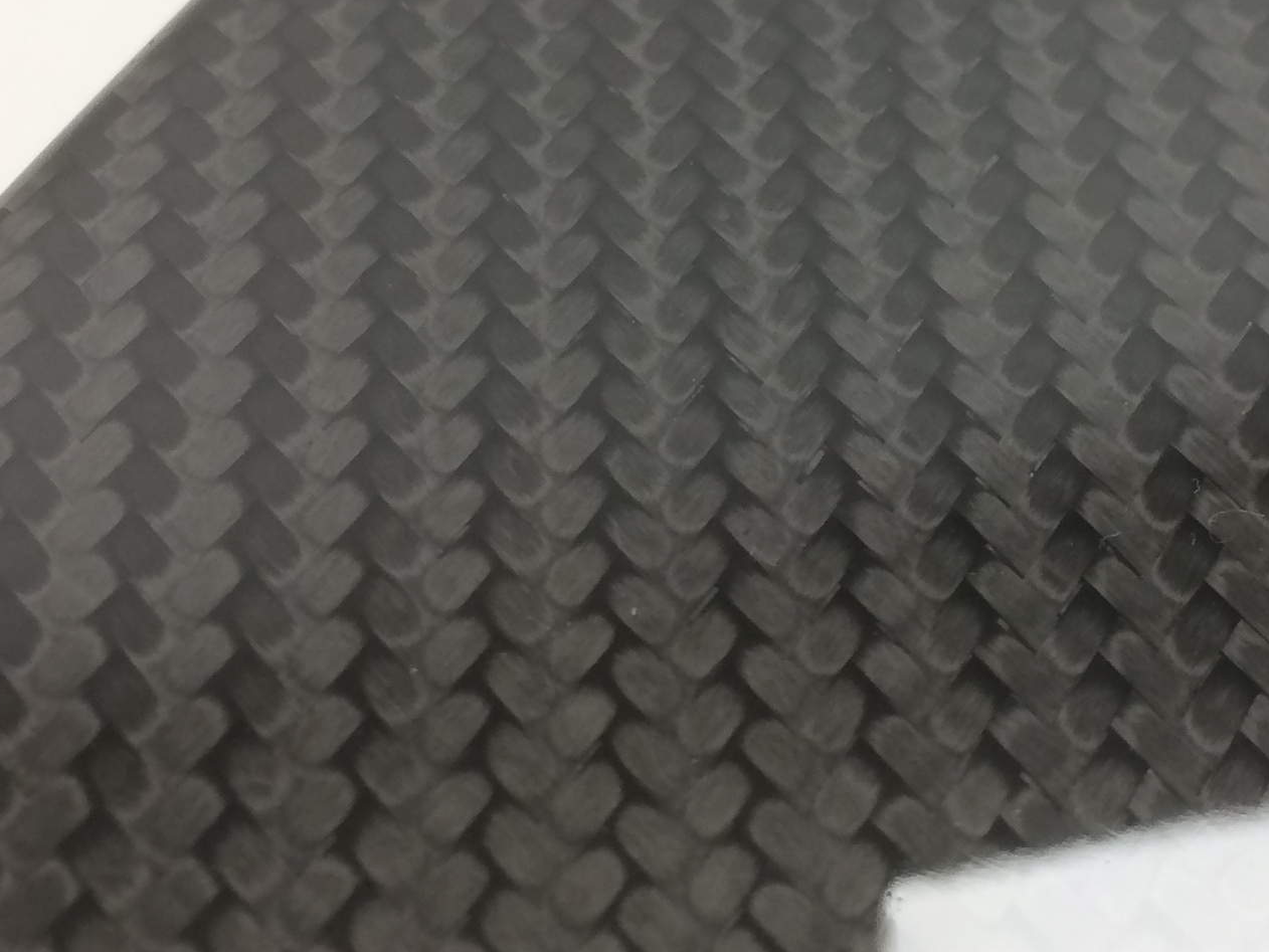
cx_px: 885
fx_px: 2750
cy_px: 269
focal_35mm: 75
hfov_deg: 25.8
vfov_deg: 19.5
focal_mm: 4.15
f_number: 2.2
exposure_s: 1/33
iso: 40
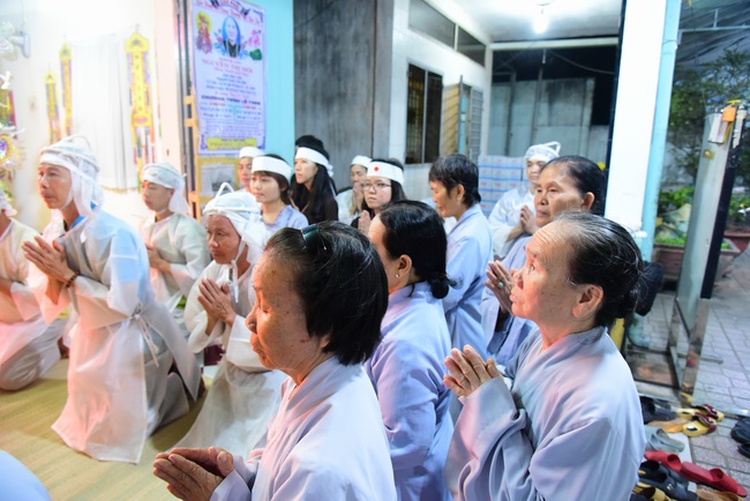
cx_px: 375
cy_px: 250
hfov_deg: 73.7
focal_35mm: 24
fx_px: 500
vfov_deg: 53.2
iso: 6400
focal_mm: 24
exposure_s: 1/60
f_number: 4.5
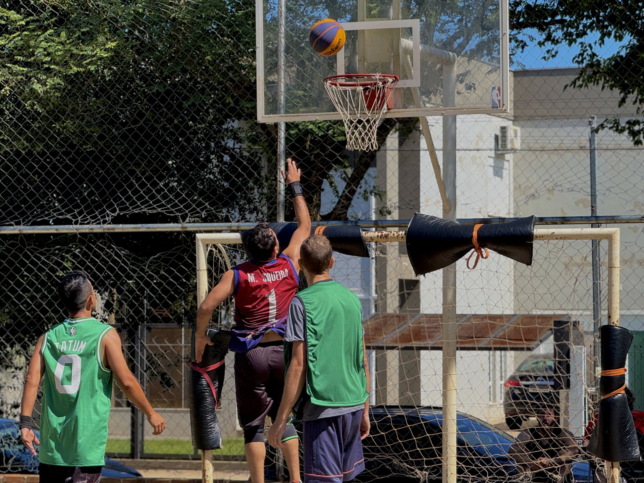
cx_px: 322
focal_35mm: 120
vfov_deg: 12.3
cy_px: 242
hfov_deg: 16.4
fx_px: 2232
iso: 64
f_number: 2.8
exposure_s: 1/644
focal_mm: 15.66
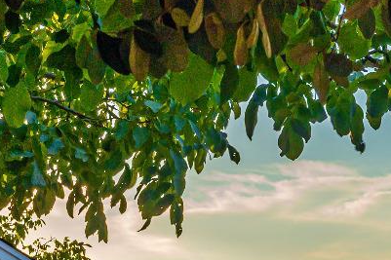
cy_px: 427
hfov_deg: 14.7
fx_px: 1422
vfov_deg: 10.0
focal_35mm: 131
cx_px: 555
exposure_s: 1/100
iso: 320
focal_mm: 35
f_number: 11
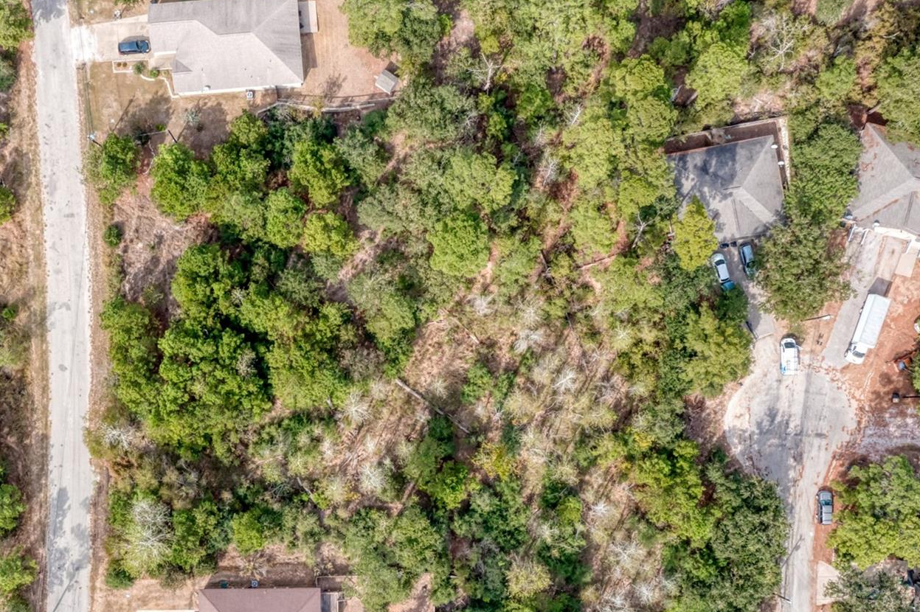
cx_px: 365
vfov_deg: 28.9
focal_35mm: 46
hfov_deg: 42.5
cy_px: 426
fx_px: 1175
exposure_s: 1/320
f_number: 5.6
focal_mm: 10.3
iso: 400
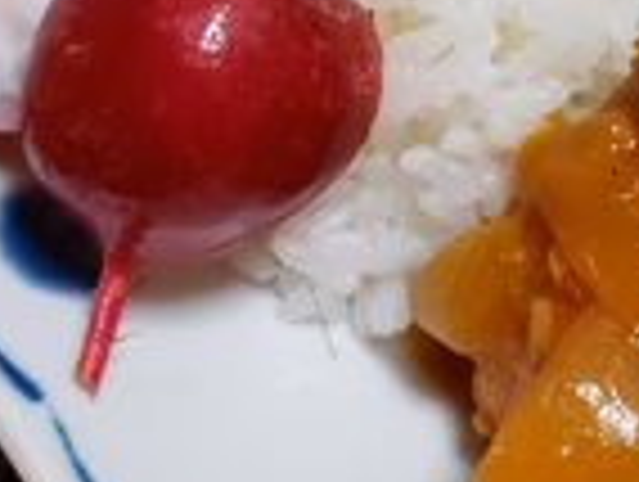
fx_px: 1350
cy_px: 27
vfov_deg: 19.8
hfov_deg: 24.4
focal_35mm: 73
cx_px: 742
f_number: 2.4
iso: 320
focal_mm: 4.3
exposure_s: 1/33
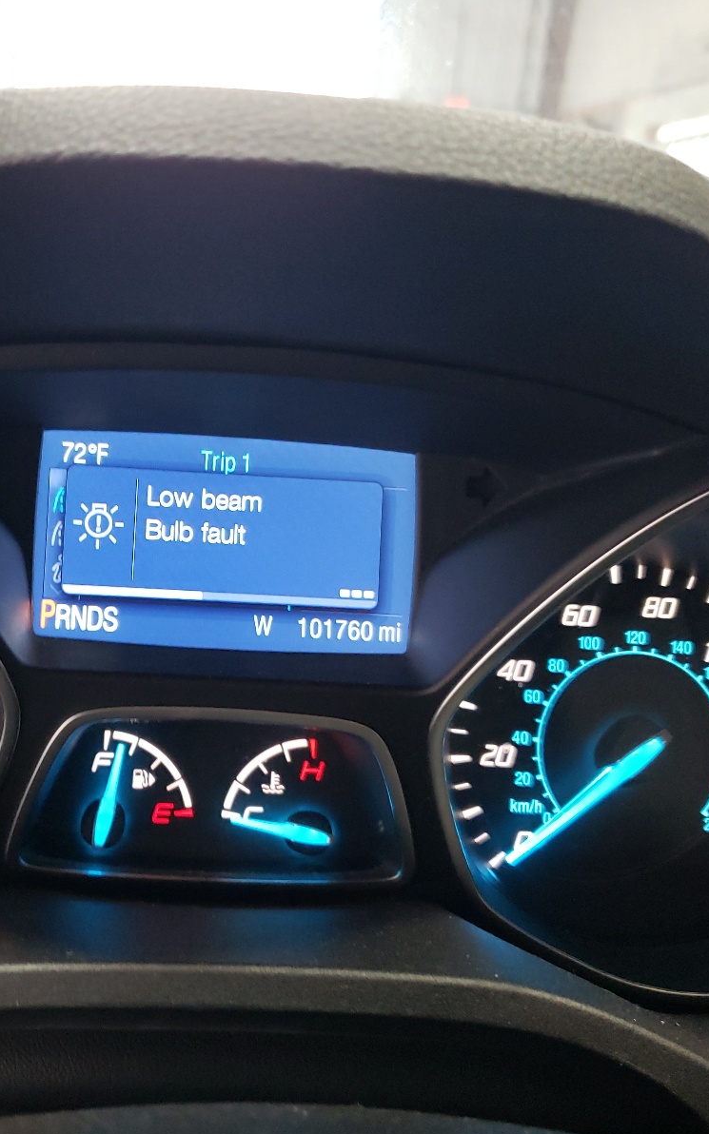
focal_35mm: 37
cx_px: 212
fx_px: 1144
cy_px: 569
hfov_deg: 34.0
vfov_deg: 52.7
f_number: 1.5
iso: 249
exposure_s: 1/33
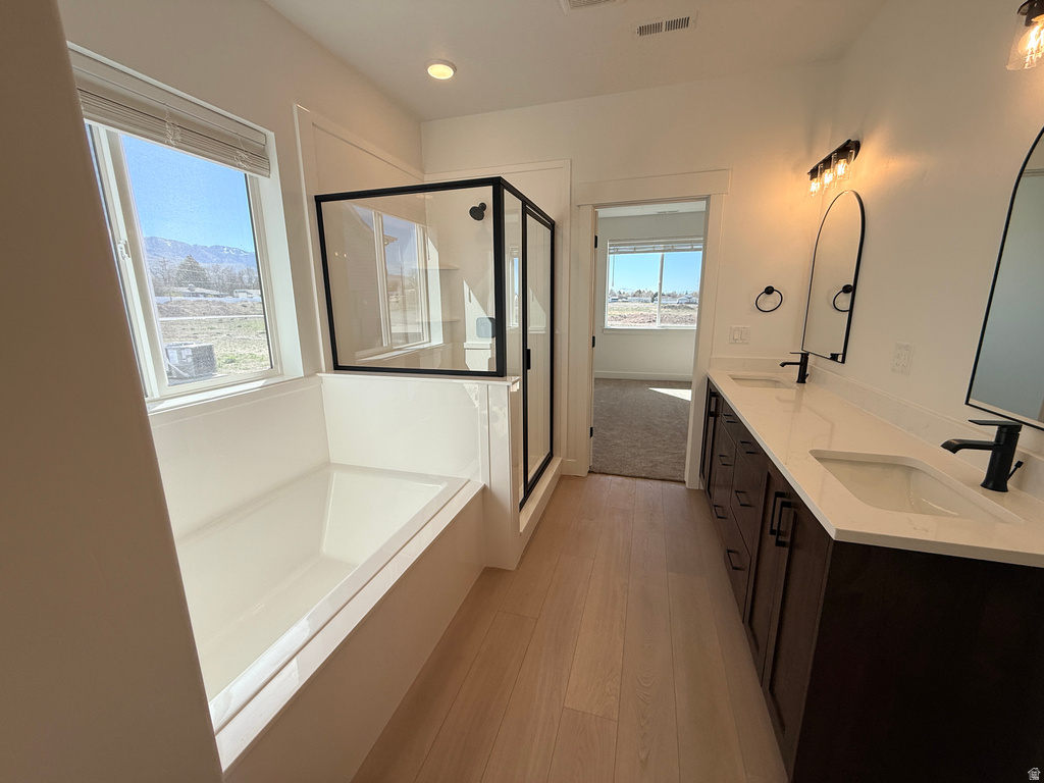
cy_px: 392
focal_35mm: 14
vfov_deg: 85.7
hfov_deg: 102.1
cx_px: 522
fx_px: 422
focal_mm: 2.22
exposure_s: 1/465
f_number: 2.2
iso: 64
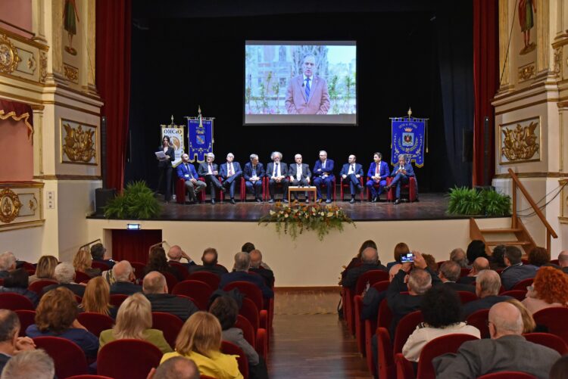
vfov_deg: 37.9
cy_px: 190
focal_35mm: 35
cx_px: 284
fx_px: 553
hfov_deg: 54.4
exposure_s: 1/100
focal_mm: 35
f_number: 5
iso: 4000
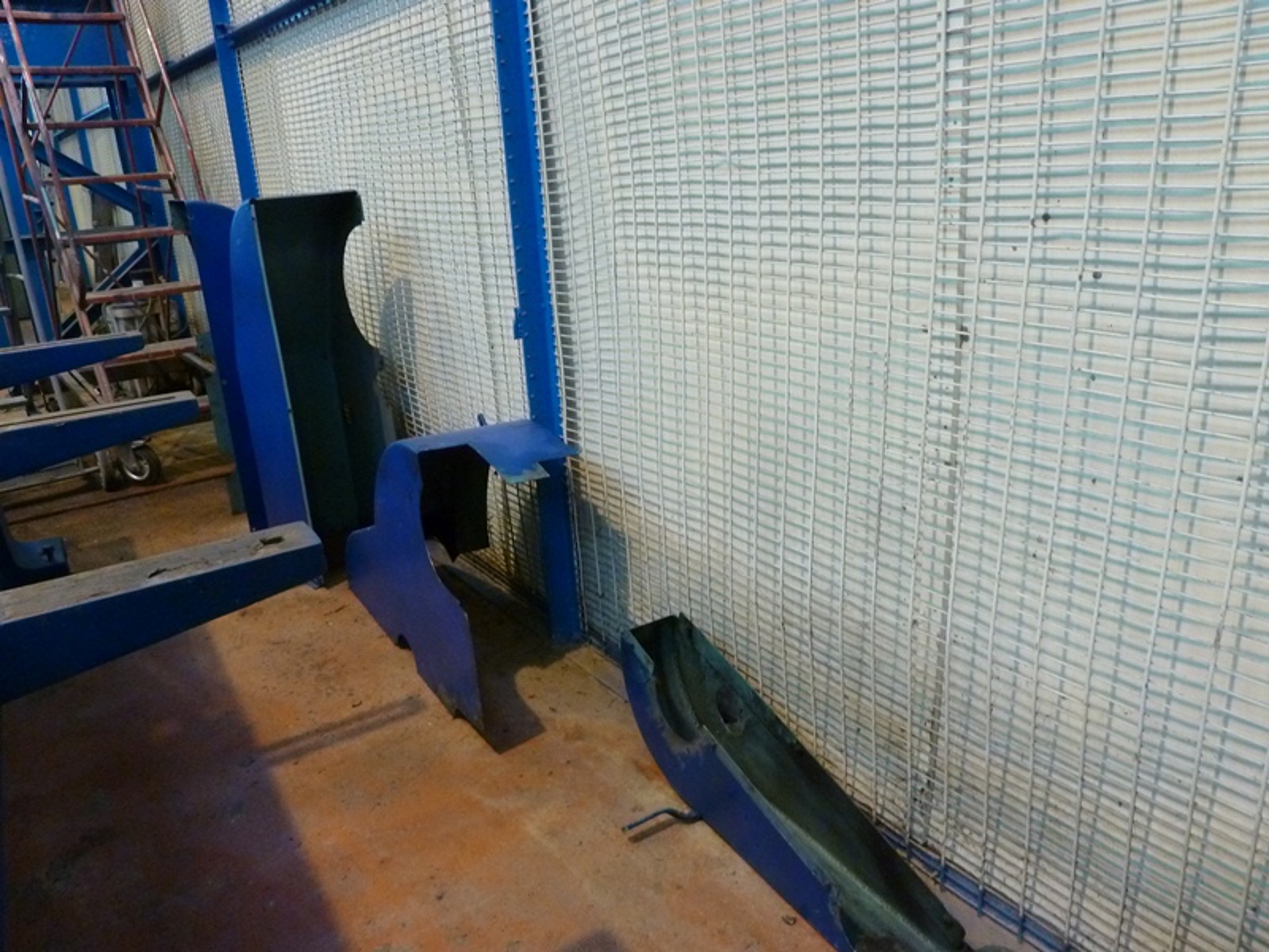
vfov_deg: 54.9
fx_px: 916
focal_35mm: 25
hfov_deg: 69.4
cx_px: 634
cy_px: 476
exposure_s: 1/15
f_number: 3.3
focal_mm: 4.1
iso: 400
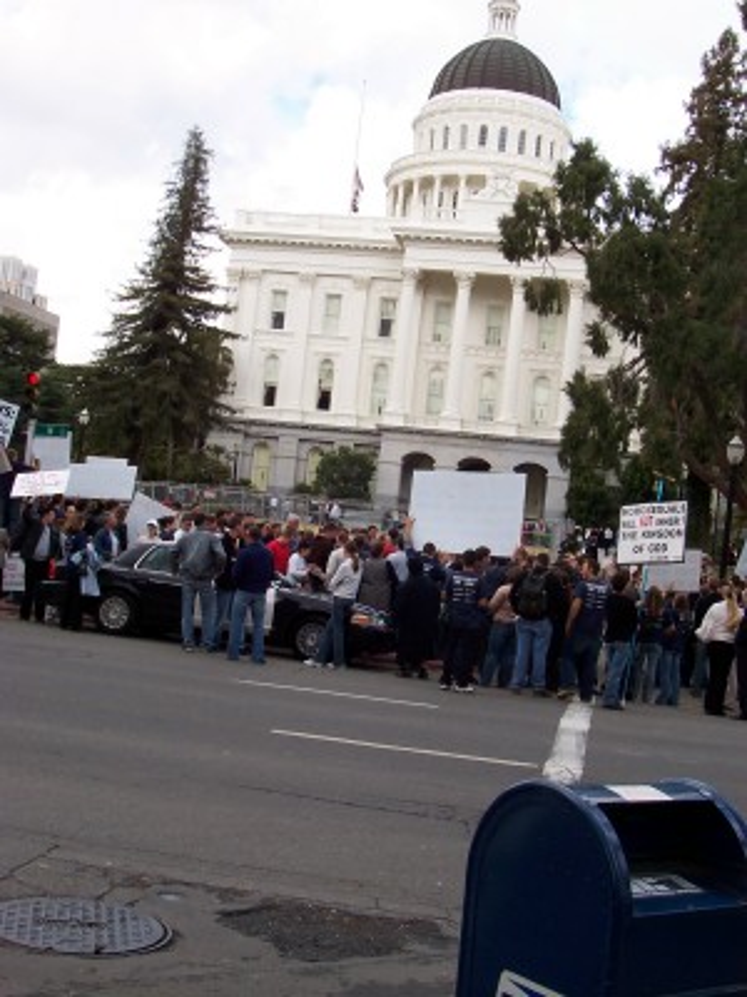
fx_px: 1324
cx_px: 374
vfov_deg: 41.2
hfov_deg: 31.5
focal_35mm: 46
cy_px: 498
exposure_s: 1/180
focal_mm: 7
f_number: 5.6
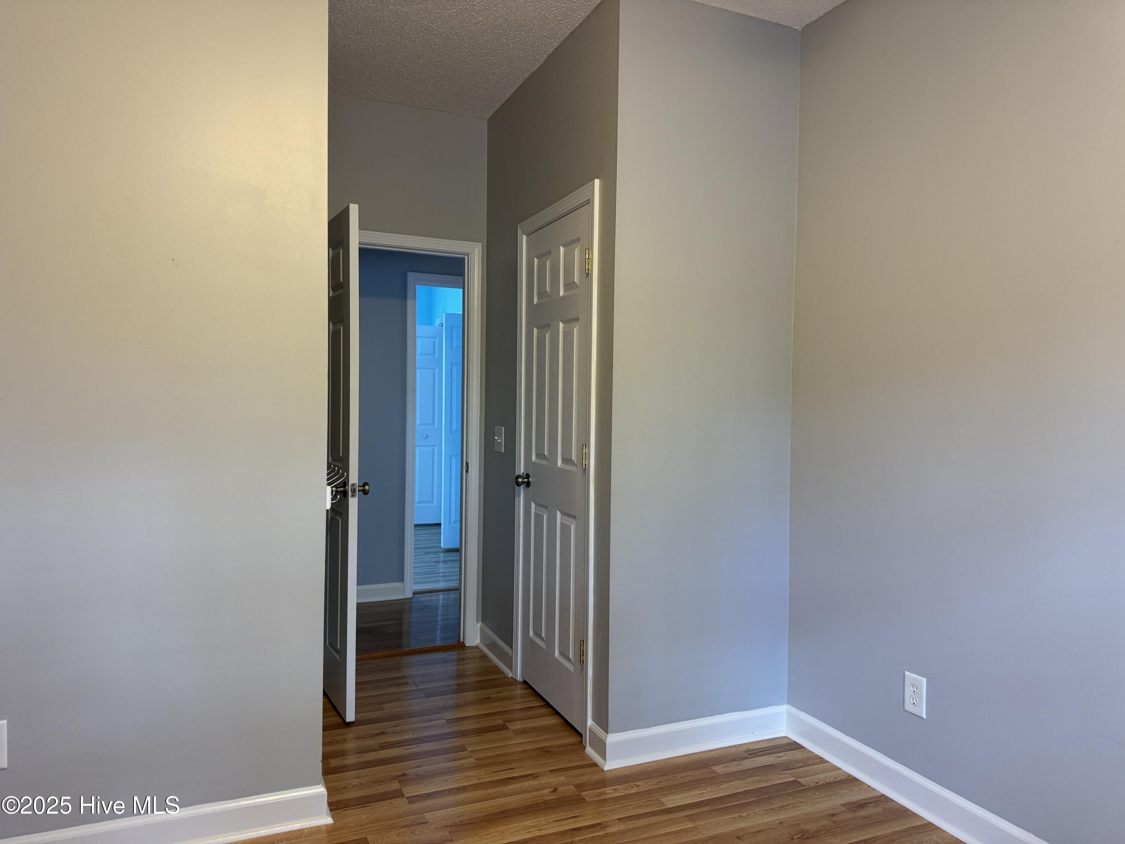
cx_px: 562
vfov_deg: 56.8
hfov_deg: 71.6
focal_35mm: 24
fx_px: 780
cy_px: 422
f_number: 1.78
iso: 250
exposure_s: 1/60
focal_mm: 6.76
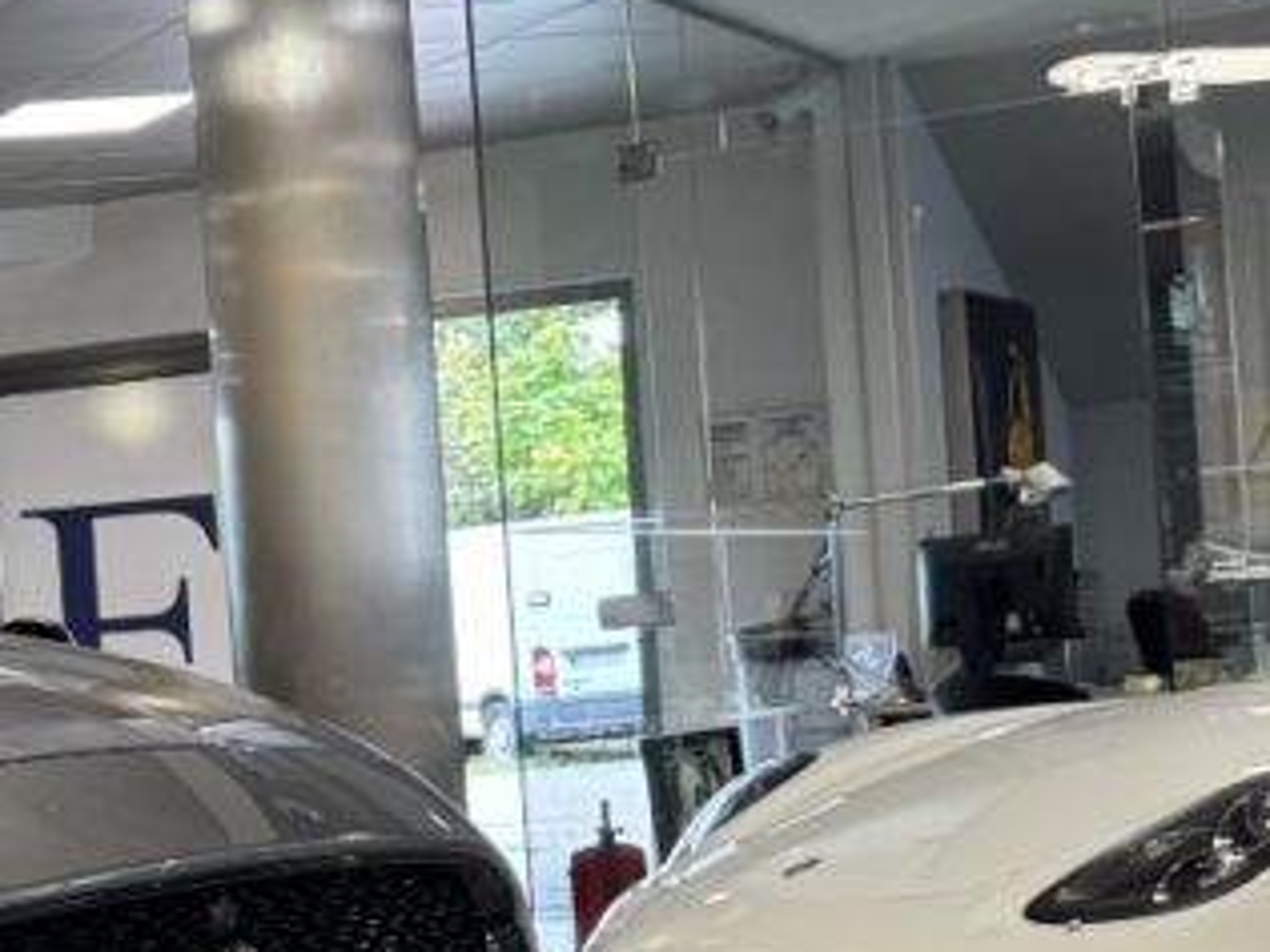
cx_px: -997
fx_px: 3339
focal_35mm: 91
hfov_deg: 17.6
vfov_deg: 16.2
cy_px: 723
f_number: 1.78
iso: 160
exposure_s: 1/84
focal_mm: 6.76
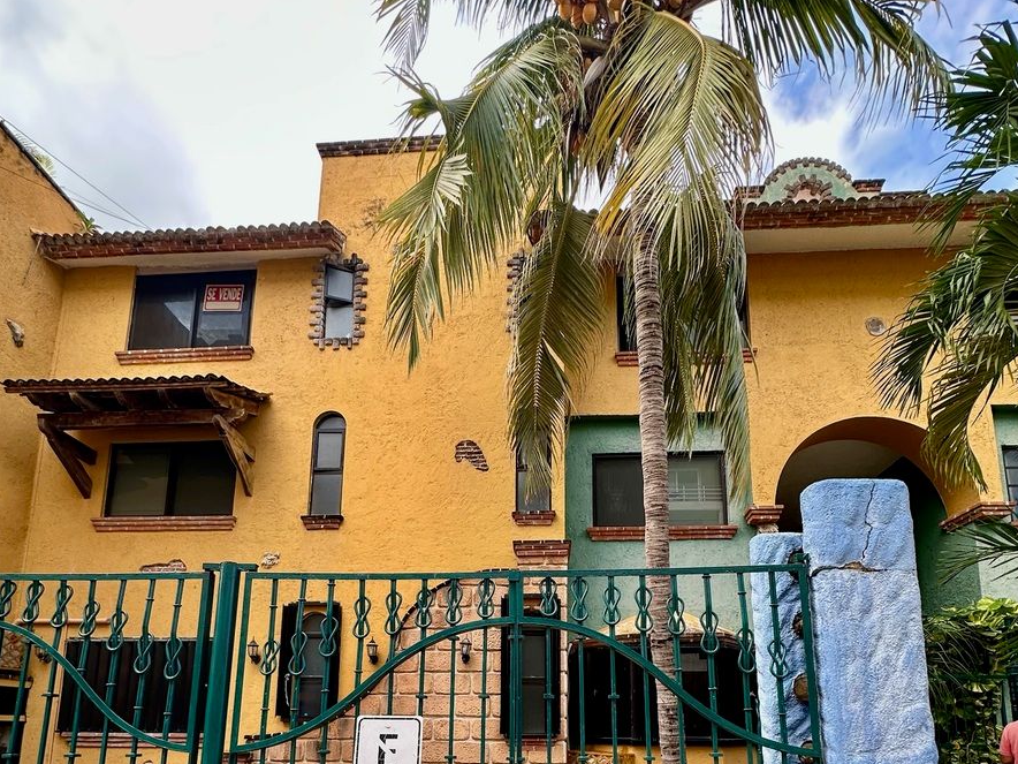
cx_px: 516
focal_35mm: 19
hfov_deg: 84.7
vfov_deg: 61.0
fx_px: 559
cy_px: 648
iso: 40
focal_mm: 2.22
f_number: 2.2
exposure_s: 1/207
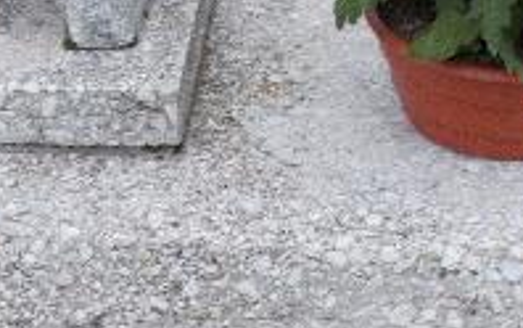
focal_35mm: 89
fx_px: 1269
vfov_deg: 14.6
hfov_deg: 22.9
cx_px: 98
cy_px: 294
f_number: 3.2
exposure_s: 1/25
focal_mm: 4.6
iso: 160
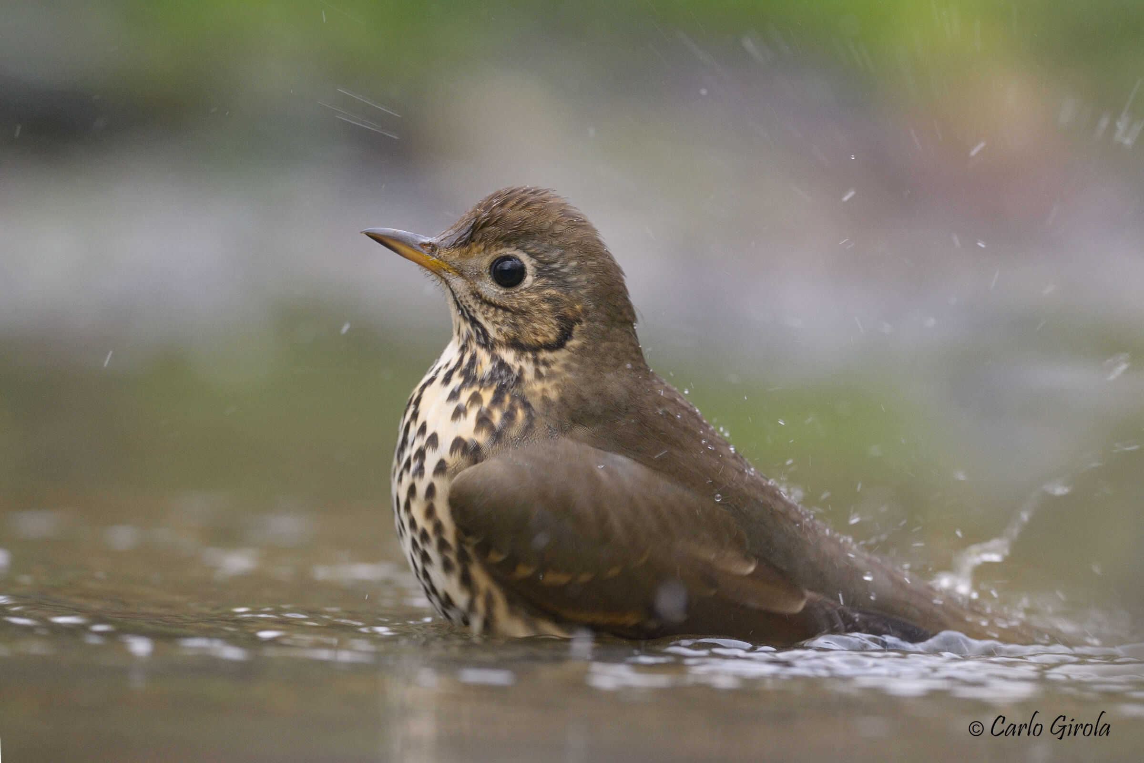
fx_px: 19065
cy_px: 382
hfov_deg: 3.4
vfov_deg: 2.3
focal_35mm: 600
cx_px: 572
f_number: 5.6
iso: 3200
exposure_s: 1/320
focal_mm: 600
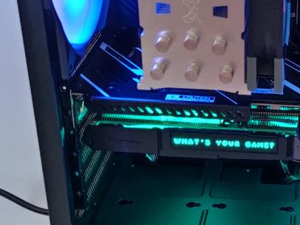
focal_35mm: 85
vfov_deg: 17.4
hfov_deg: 21.9
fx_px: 736
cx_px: 325
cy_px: 118
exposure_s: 1/17
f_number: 1.85
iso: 1498
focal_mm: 6.78
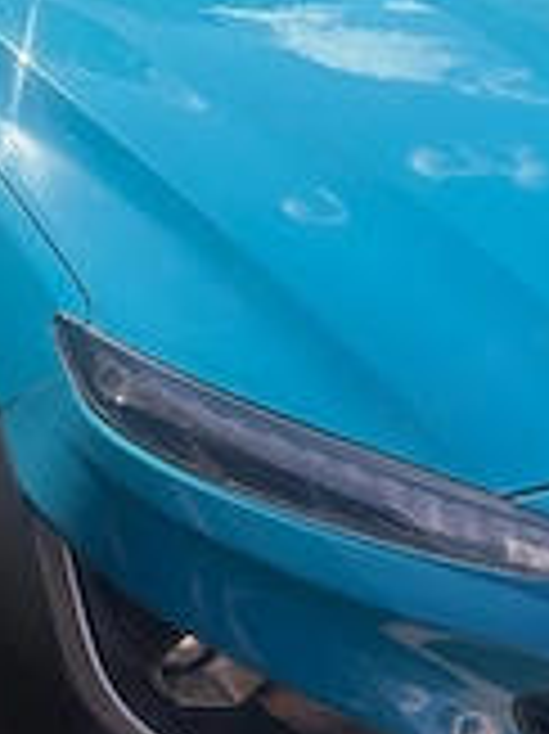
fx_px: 1355
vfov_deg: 29.3
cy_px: 104
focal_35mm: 64
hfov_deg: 22.8
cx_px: 189
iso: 50
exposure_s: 1/1698
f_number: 1.5
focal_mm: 5.7
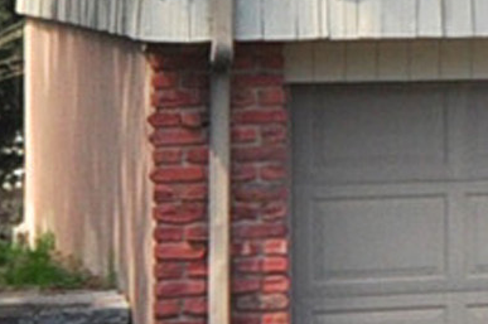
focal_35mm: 225
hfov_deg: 7.7
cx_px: 1570
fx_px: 3046
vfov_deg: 6.0
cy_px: -248
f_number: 8
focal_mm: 20
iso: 250
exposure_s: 1/200
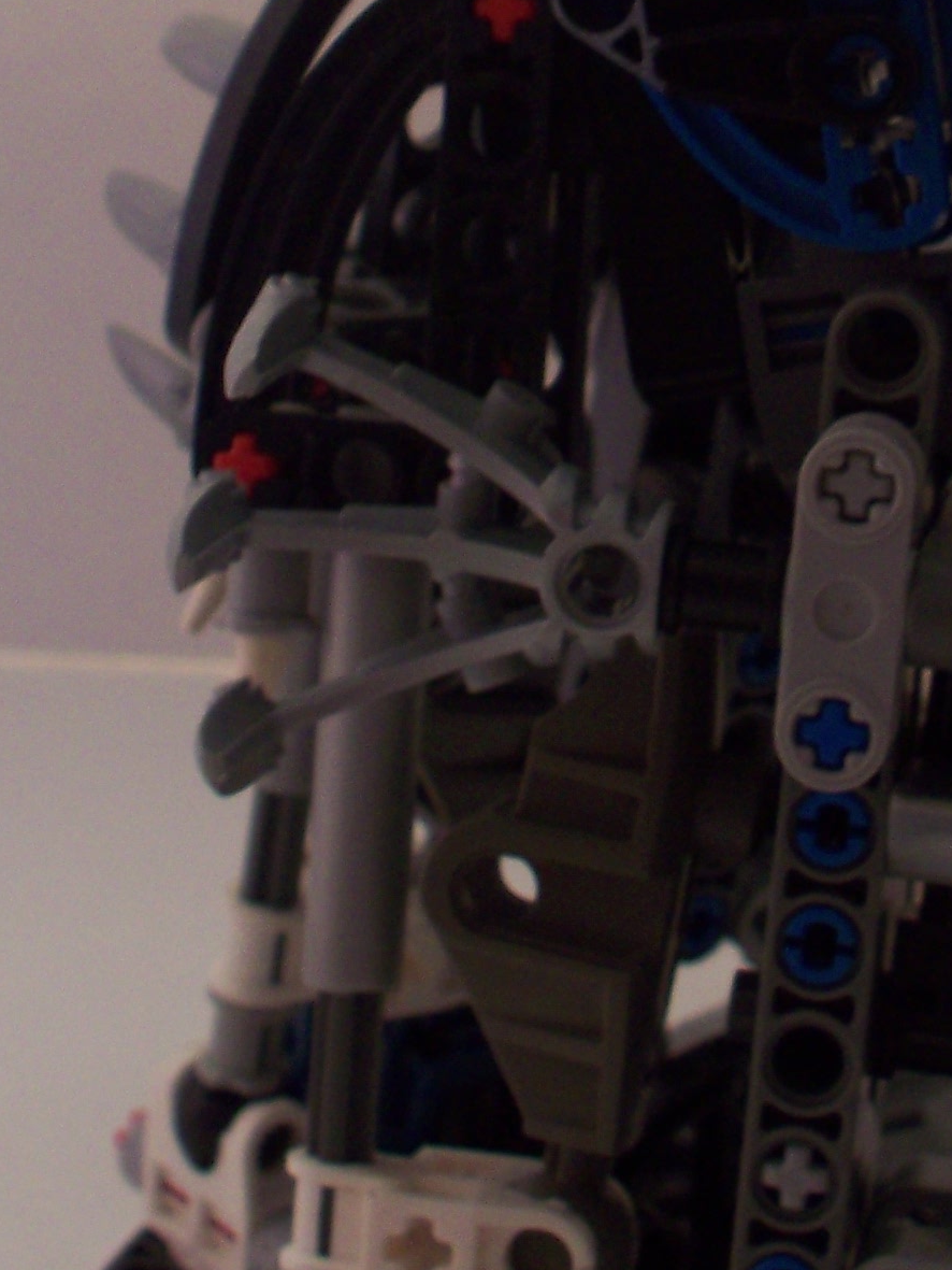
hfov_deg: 11.5
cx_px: 718
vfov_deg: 14.9
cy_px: -149
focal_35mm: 129
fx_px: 4729
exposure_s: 1/30
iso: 100
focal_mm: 7.54
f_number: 2.8
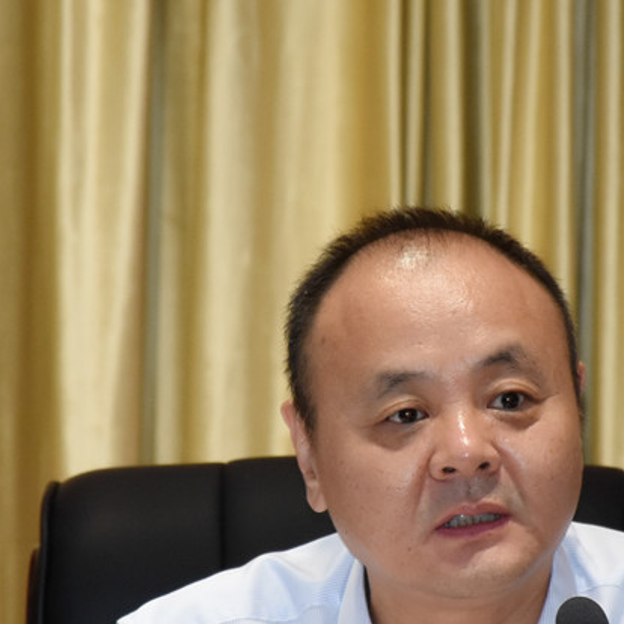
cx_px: 451
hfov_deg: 4.1
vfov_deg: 4.1
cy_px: 489
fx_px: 8790
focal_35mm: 431
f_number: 5.6
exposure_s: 1/250
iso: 1100
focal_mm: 140
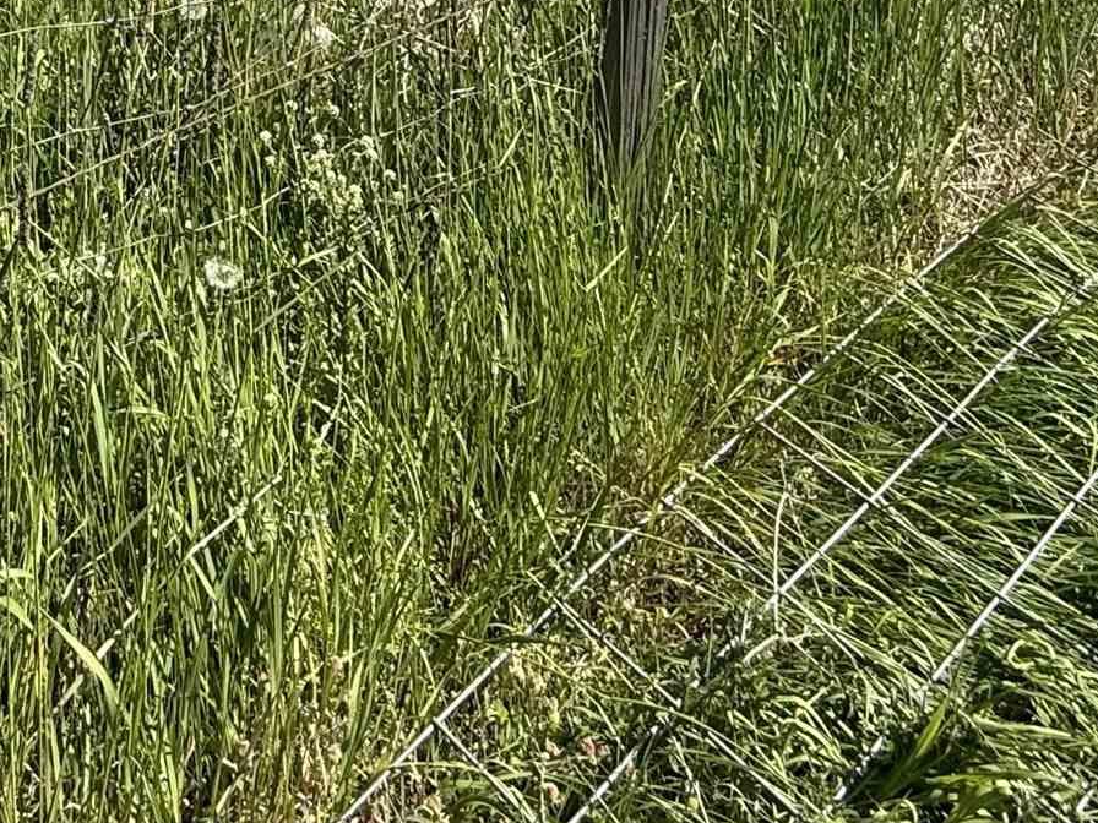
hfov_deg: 37.8
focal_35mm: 48
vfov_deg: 23.6
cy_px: -440
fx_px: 1523
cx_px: 175
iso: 50
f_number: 2.2
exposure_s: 1/1211
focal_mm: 2.22
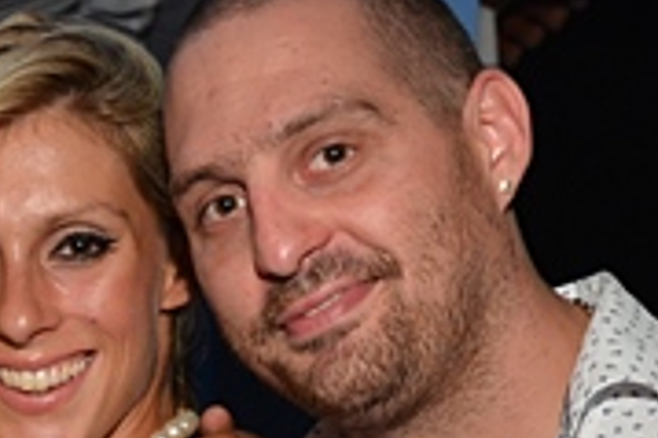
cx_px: 18
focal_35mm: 146
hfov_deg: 13.9
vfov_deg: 8.8
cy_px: 893
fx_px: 2666
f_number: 4.5
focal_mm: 29
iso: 640
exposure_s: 1/160
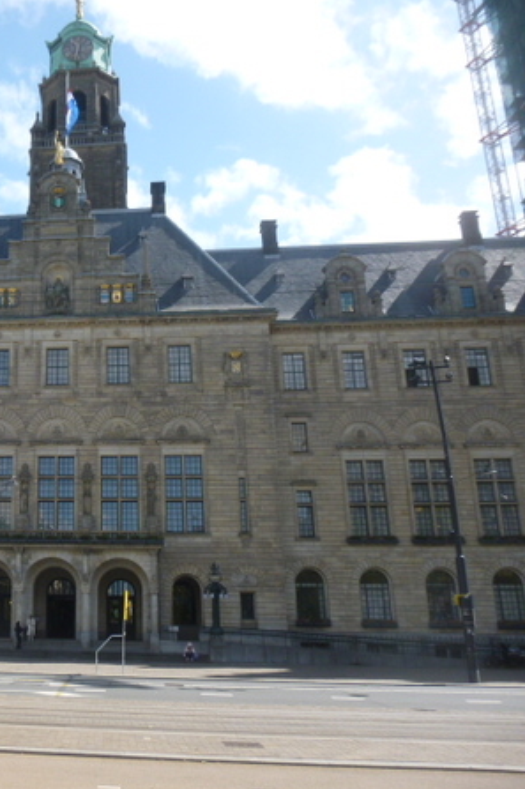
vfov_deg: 54.5
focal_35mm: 35
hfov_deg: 34.3
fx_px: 766
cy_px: 394
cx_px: -4
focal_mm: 4.5
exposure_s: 1/500
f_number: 3.1
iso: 100
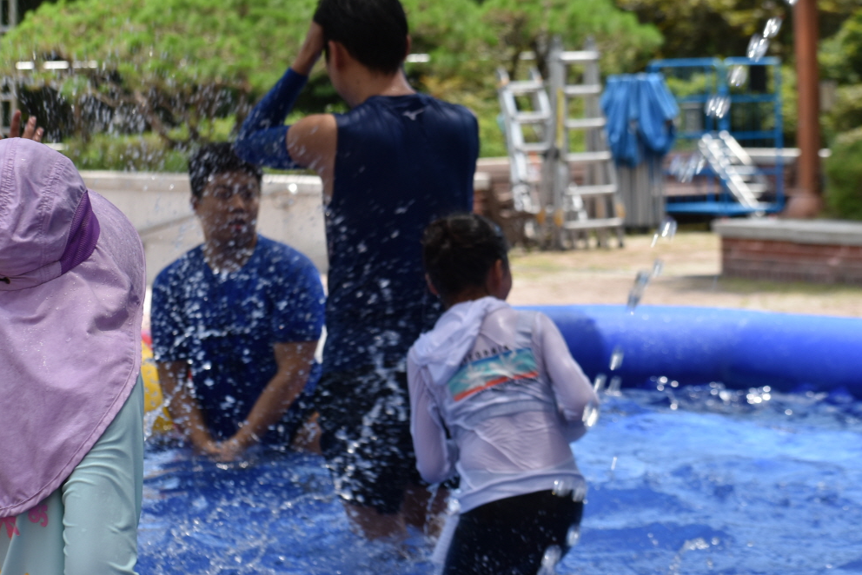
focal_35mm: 121
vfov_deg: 11.3
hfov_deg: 16.9
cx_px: 429
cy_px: 286
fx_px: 2898
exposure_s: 1/250
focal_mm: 80
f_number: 8
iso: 250
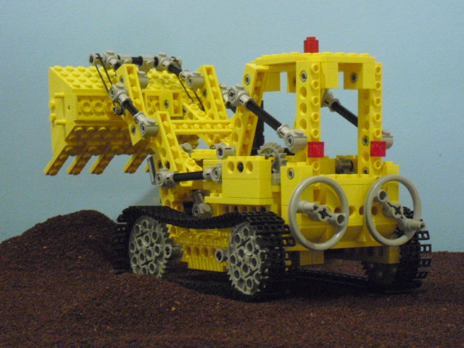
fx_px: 1434
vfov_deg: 13.8
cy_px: 174
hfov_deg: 18.4
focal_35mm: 107
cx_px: 232
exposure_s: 1/10
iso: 800
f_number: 5.6
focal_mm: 18.9
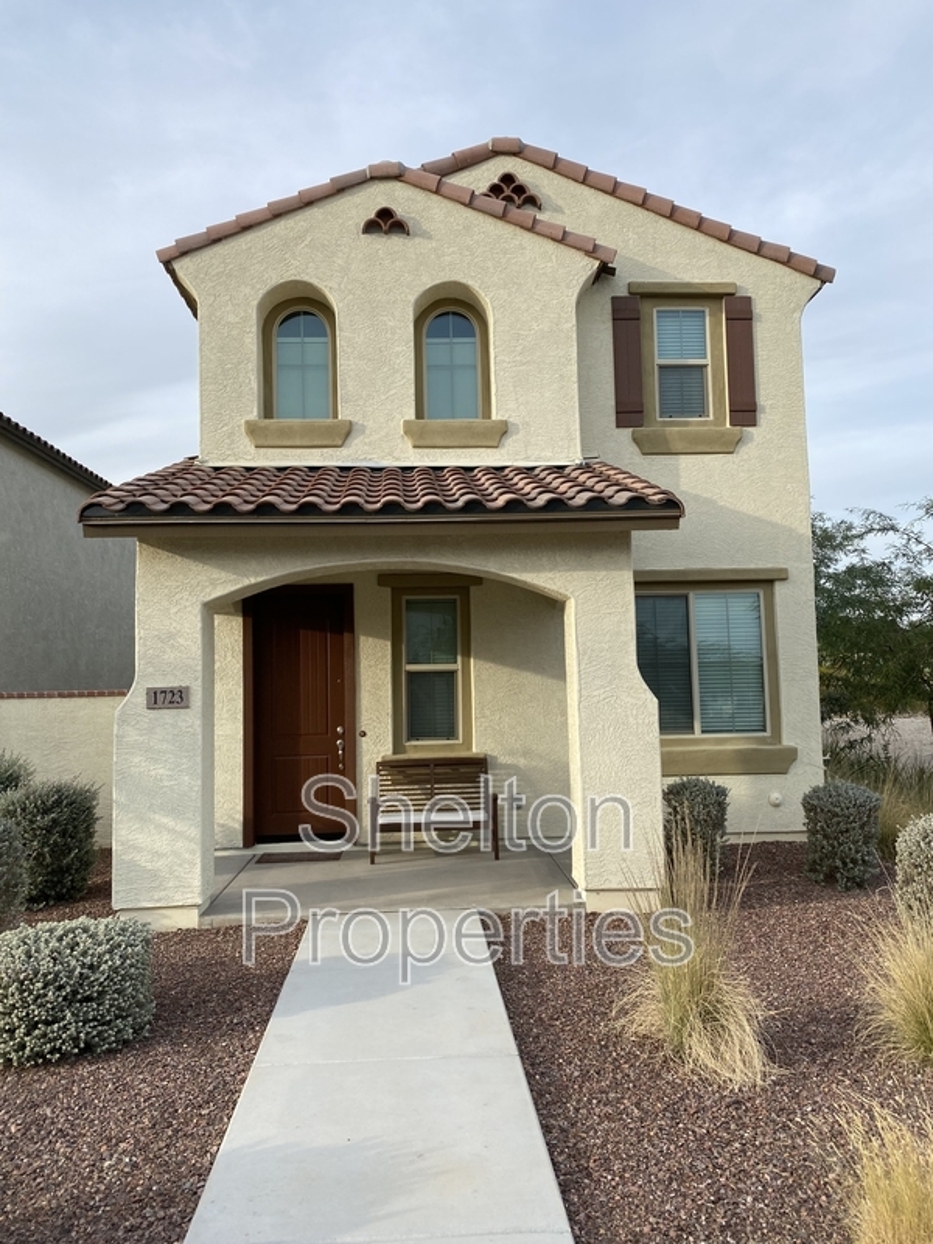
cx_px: 466
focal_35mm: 26
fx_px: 934
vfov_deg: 67.3
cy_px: 622
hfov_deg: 53.1
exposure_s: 1/1124
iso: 32
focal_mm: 4.25
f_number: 1.8
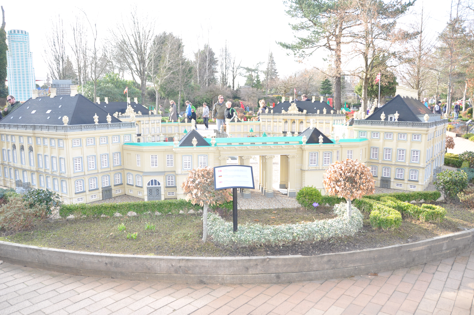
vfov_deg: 47.8
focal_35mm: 27
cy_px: 158
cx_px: 237
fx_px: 355
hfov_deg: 67.4
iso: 200
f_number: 3.5
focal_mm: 18
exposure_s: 1/200
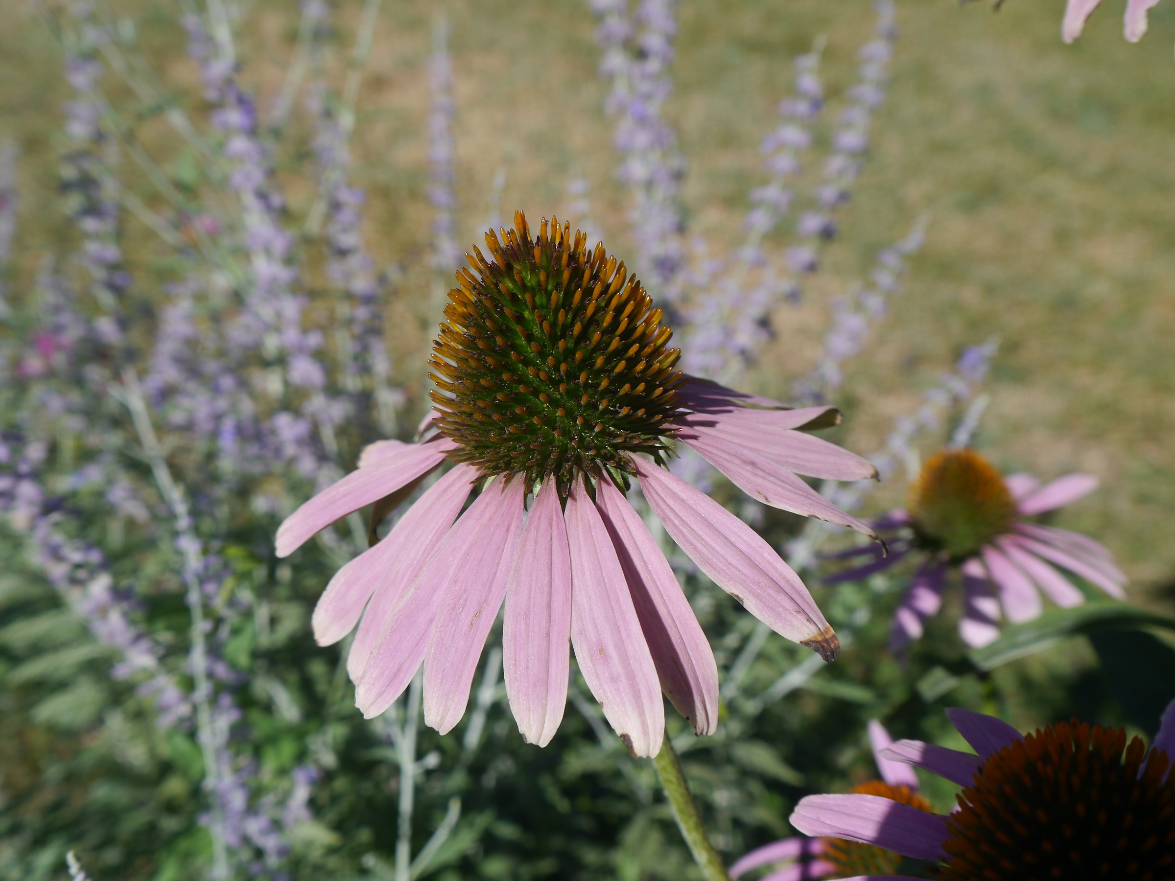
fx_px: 1222
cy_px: 440
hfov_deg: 51.4
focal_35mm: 36
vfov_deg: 39.7
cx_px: 588
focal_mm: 18
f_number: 6.3
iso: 160
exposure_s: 1/200
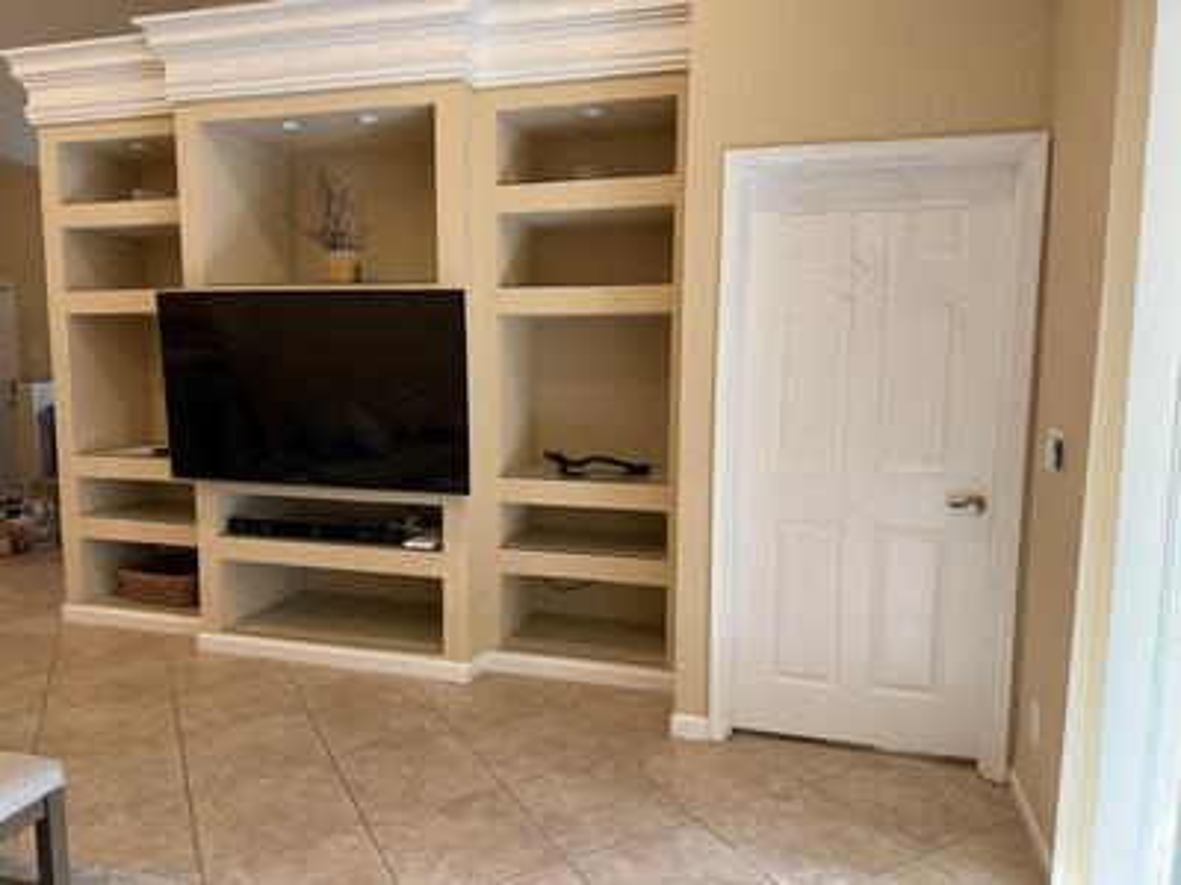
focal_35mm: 24
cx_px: 590
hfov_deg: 71.6
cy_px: 442
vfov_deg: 56.8
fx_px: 819
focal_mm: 6.76
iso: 250
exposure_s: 1/60
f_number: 1.78
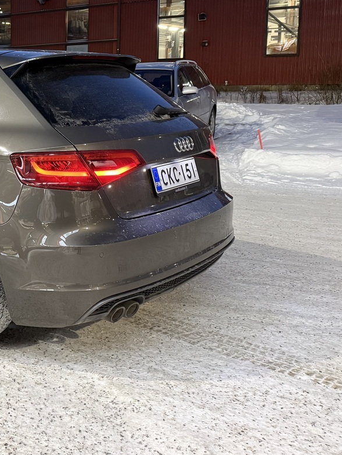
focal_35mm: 44
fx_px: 579
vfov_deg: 42.4
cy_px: 154
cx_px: -64
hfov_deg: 28.7
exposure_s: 1/50
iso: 400
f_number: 1.78
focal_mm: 6.76
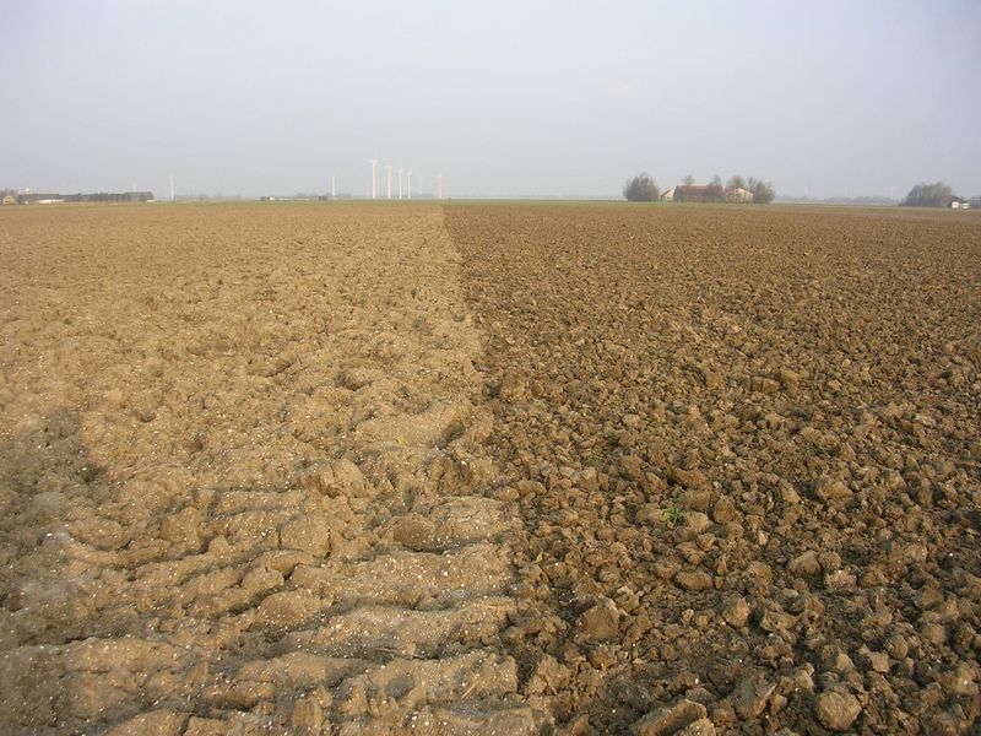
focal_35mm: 38
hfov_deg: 49.0
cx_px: 490
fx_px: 1077
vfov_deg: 37.7
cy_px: 368
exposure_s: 1/345
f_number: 2.8
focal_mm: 5.8
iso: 50
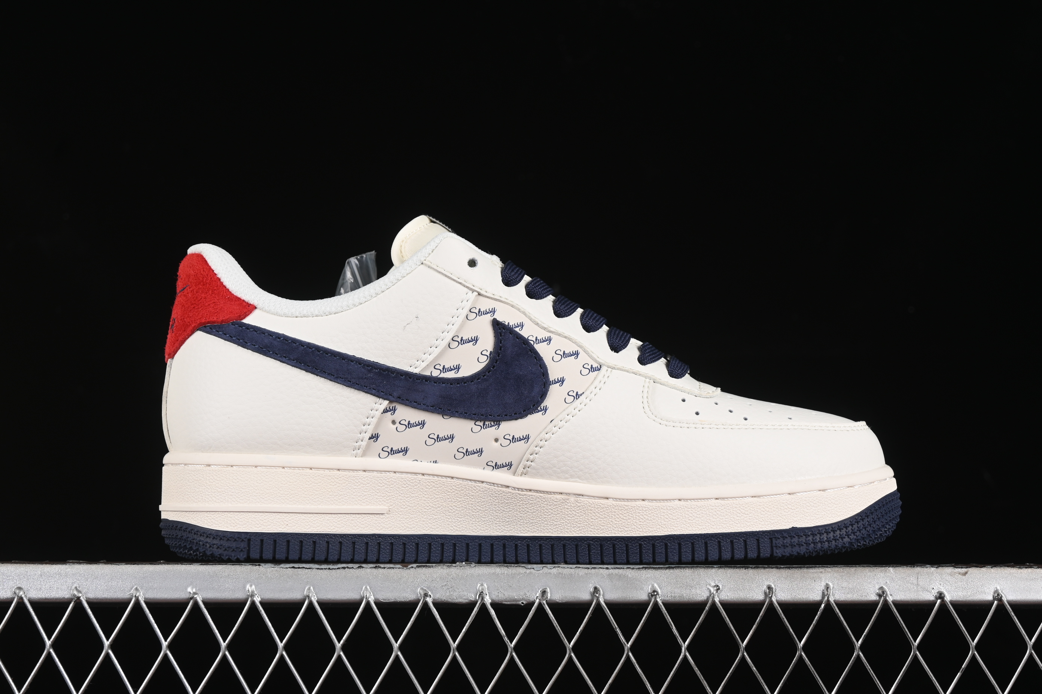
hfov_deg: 27.0
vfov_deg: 18.2
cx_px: 521
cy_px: 347
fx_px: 2171
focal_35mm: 75
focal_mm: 50
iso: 160
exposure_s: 1/80
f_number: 8
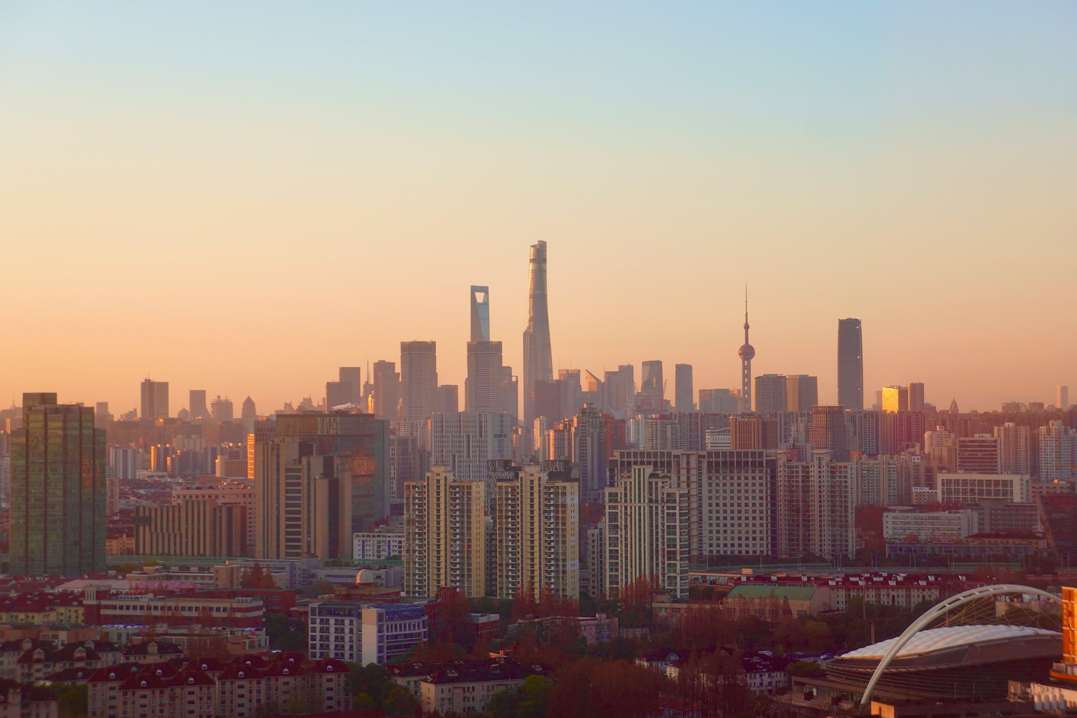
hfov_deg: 24.6
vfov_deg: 16.6
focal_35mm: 82
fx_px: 2468
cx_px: 538
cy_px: 359
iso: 200
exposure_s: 1/100
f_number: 5.6
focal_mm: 55
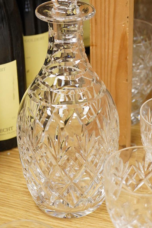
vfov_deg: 23.2
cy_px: 59
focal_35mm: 87
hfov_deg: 15.7
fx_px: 551
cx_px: 74
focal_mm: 30
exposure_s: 1/400
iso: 2500
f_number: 3.5
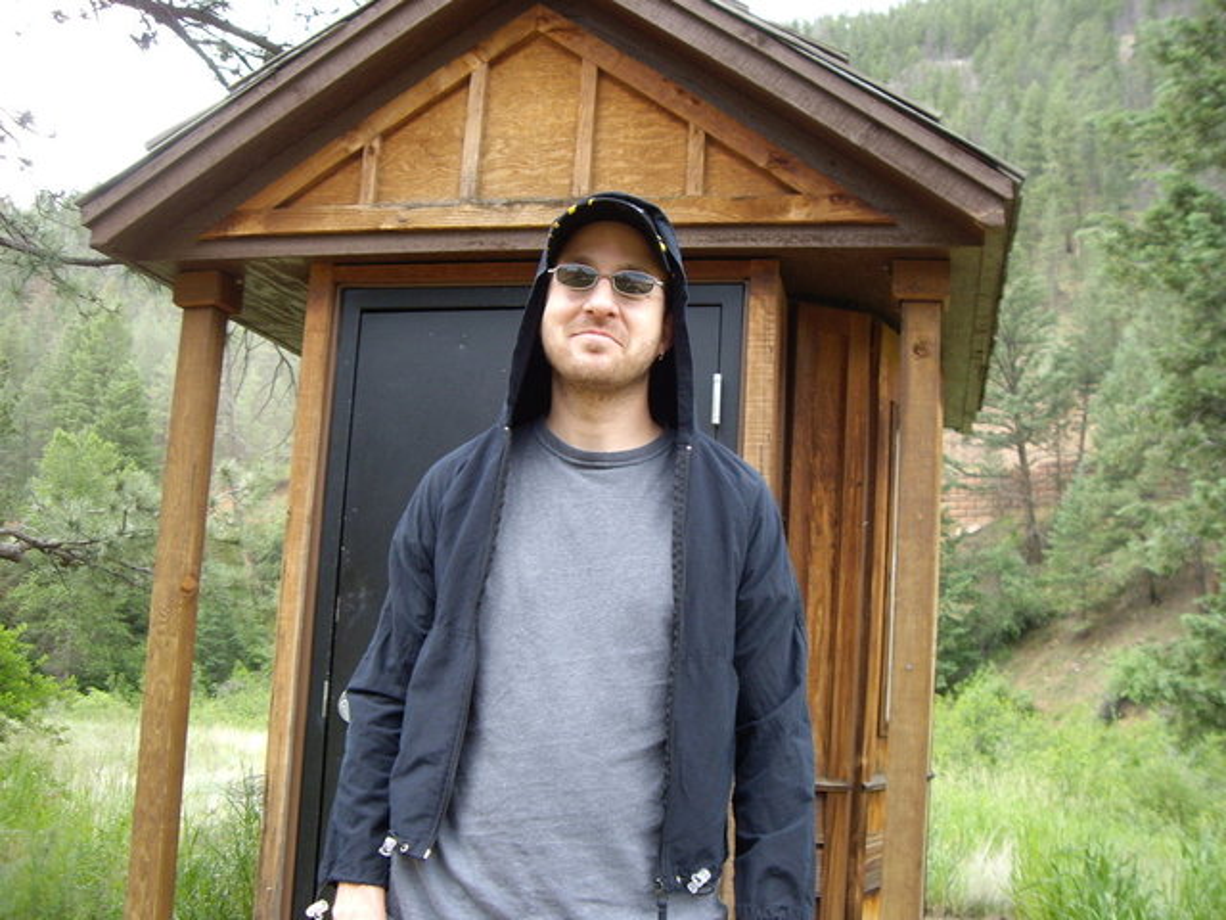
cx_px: 613
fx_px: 1346
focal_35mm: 38
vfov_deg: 37.7
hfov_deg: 49.0
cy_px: 460
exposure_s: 1/60
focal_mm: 6.2
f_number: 2.7
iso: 100
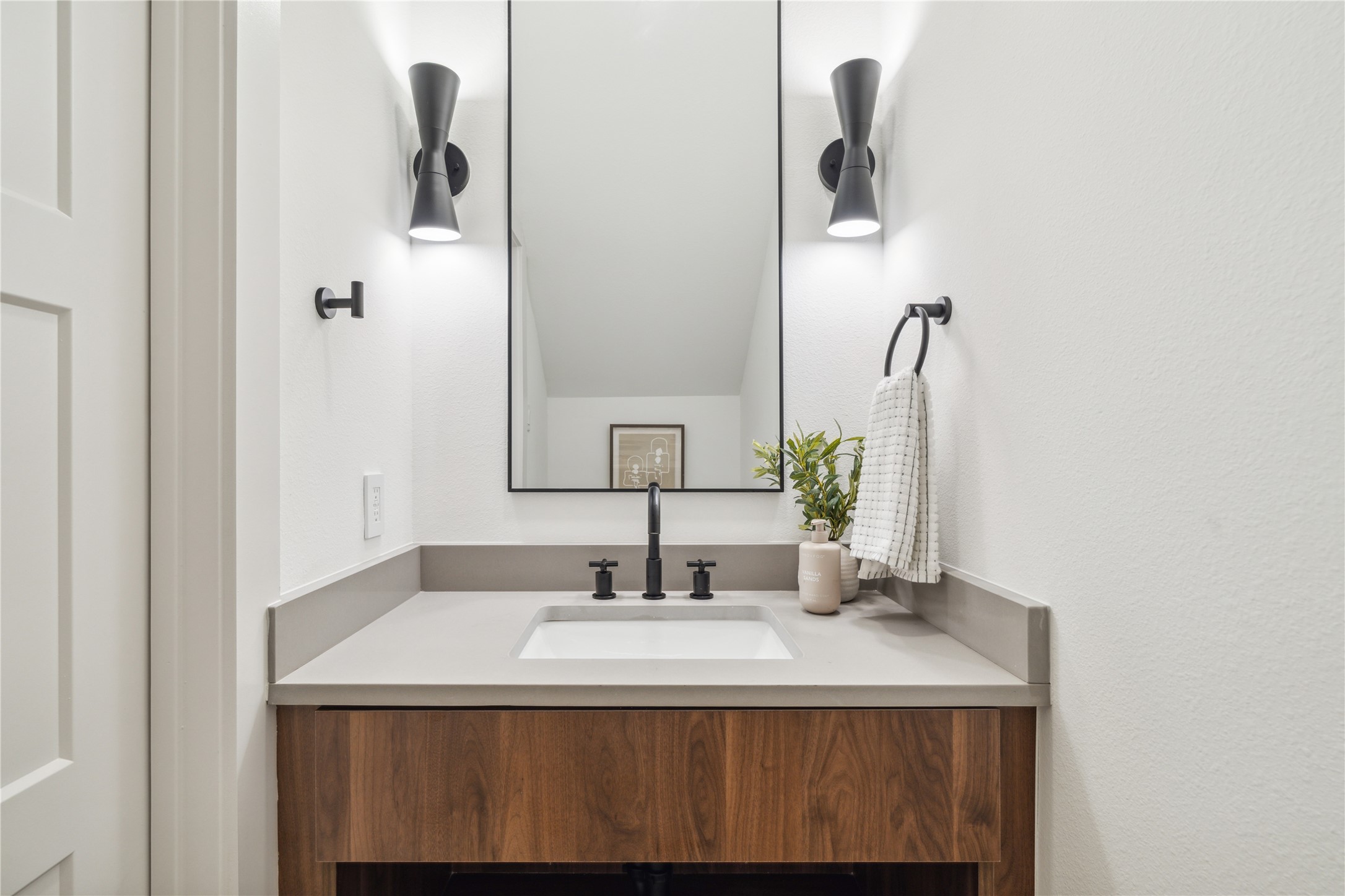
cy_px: 448
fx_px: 598
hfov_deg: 96.7
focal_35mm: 16
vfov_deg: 73.7
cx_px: 672
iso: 200
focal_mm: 16
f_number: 9
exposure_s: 1/6
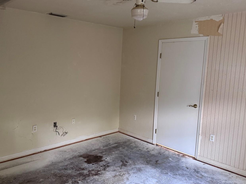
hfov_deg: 57.8
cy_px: 90
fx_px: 220
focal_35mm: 31
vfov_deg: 45.4
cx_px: 95
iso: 400
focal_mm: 6.76
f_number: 1.78
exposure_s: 1/60
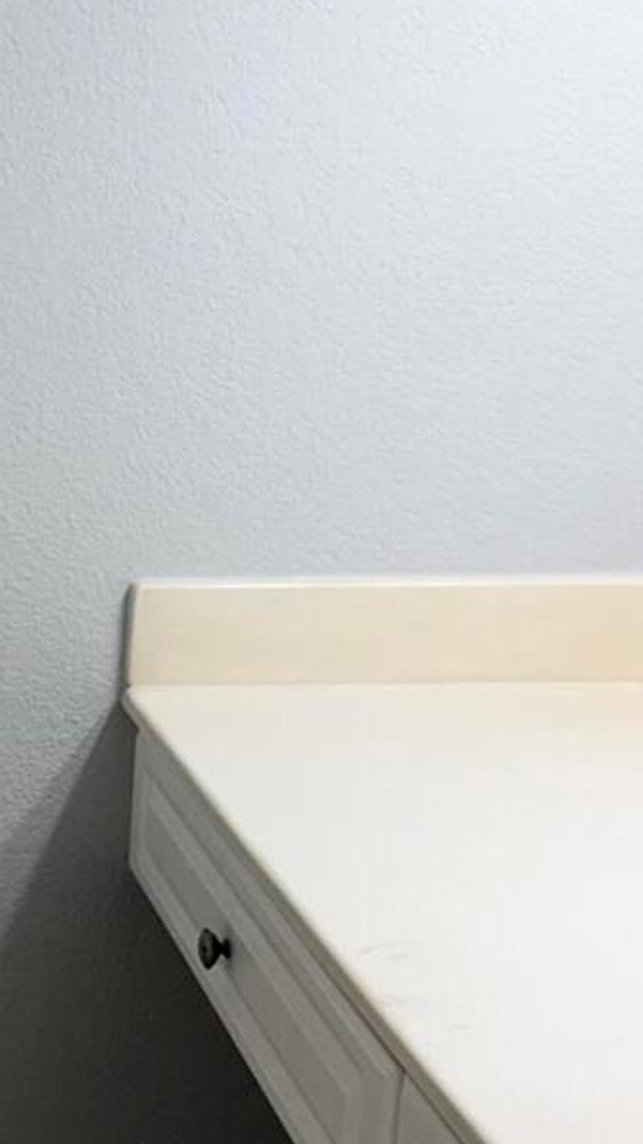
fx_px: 2214
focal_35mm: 73
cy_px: 727
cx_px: -401
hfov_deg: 15.0
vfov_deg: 28.8
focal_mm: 5.96
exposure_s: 1/120
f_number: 1.6
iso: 64
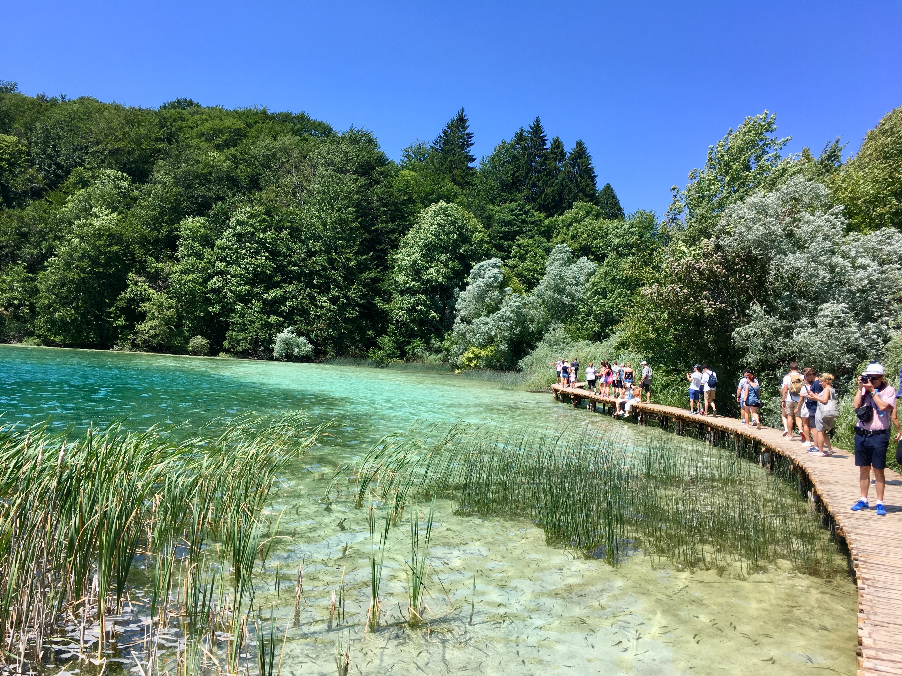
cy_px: 338
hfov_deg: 61.7
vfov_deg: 48.2
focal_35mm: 29
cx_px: 451
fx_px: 756
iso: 25
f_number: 2.2
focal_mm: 4.15
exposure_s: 1/950
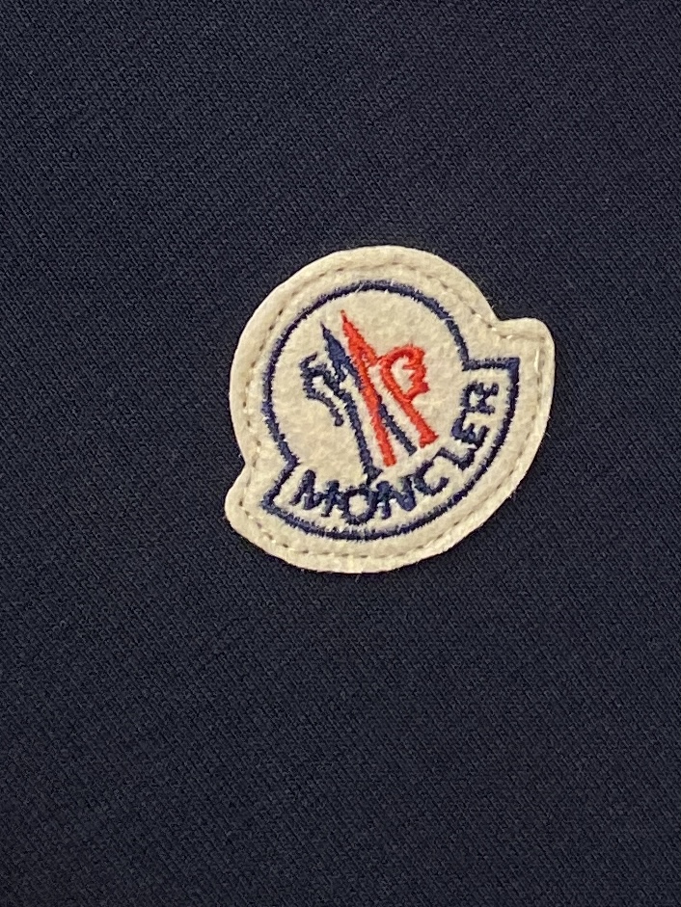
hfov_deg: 53.1
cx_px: 340
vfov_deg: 67.3
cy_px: 454
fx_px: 682
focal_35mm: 26
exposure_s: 1/121
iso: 100
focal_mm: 4.25
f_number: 1.8
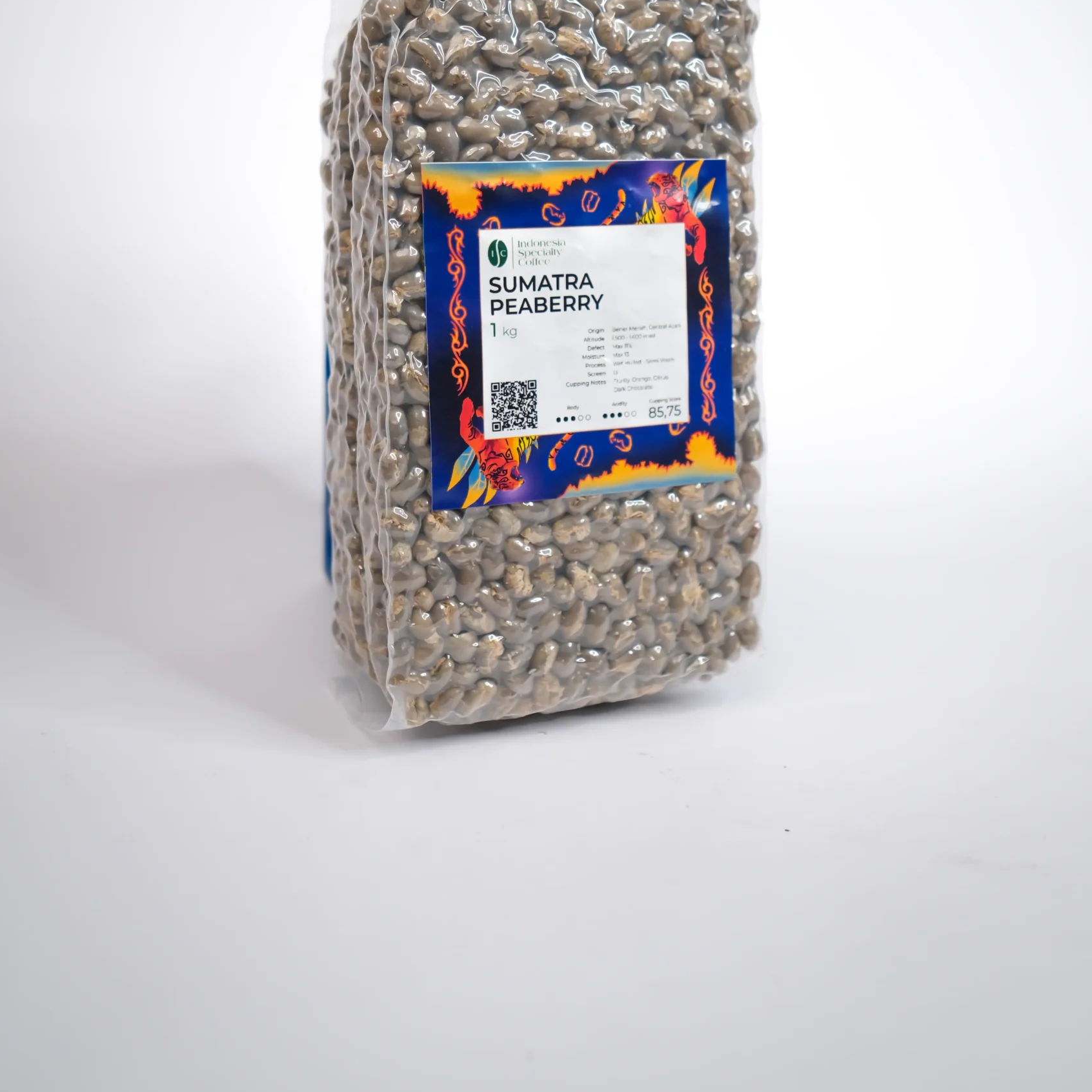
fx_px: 1606
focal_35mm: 45
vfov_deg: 36.7
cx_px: 549
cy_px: 285
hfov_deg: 37.6
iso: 200
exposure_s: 1/160
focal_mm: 23
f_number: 3.2
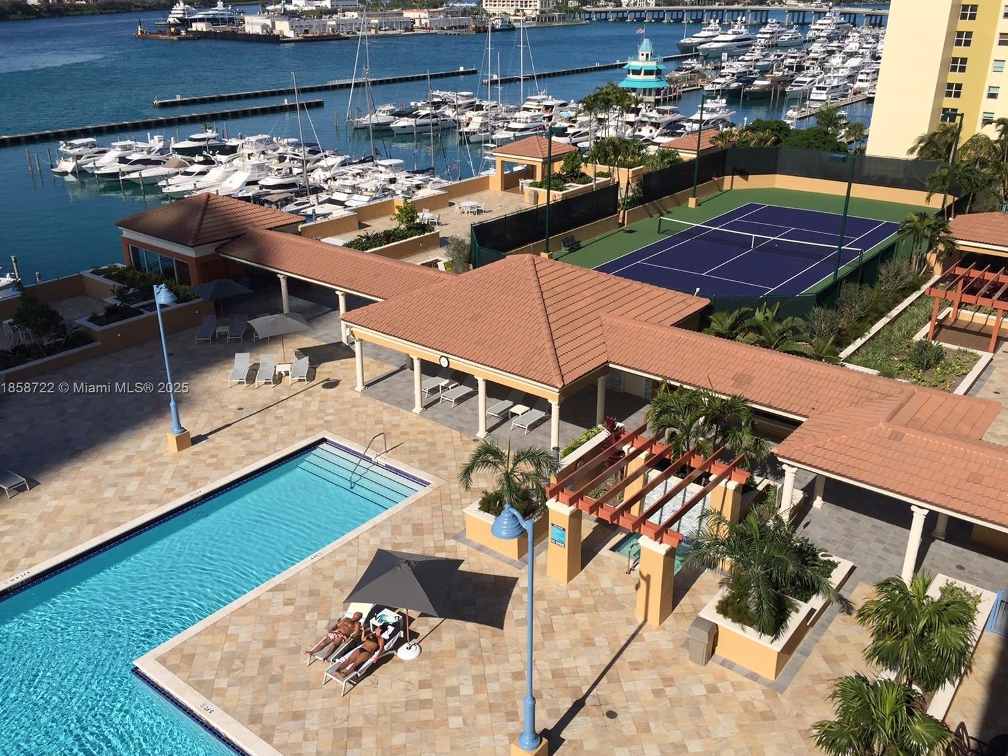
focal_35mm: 30
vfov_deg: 46.8
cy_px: 389
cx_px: 502
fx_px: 874
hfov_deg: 60.0
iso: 32
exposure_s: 1/2825
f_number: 2.2
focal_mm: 4.15
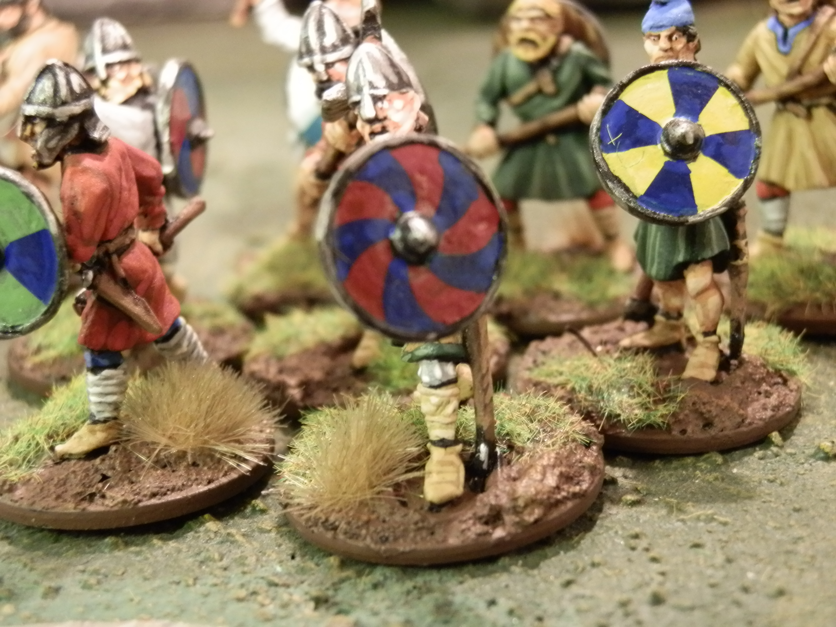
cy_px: 314
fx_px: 1473
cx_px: 418
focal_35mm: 61
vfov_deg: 24.0
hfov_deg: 31.7
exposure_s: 1/8
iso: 400
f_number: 3.7
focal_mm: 10.99
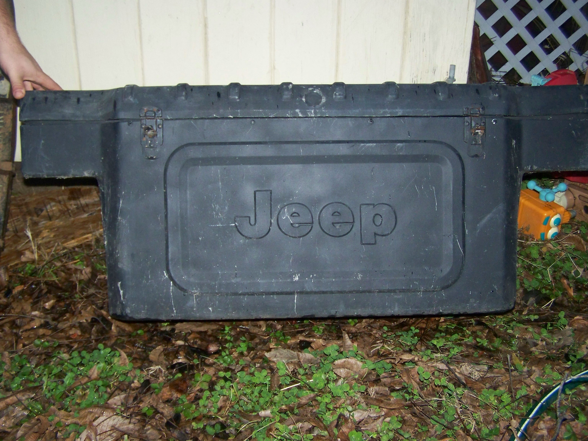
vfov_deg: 37.7
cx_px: 294
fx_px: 645
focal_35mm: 38
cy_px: 220
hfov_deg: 49.0
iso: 200
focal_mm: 6.3
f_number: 2.8
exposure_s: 1/30
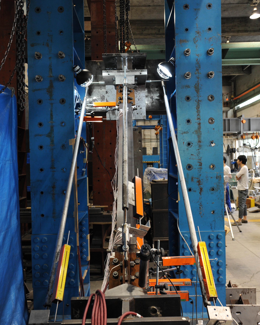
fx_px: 337
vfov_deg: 51.5
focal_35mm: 35
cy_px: 161
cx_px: 130
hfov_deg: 42.2
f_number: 6.3
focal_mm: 31
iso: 1250
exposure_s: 1/15
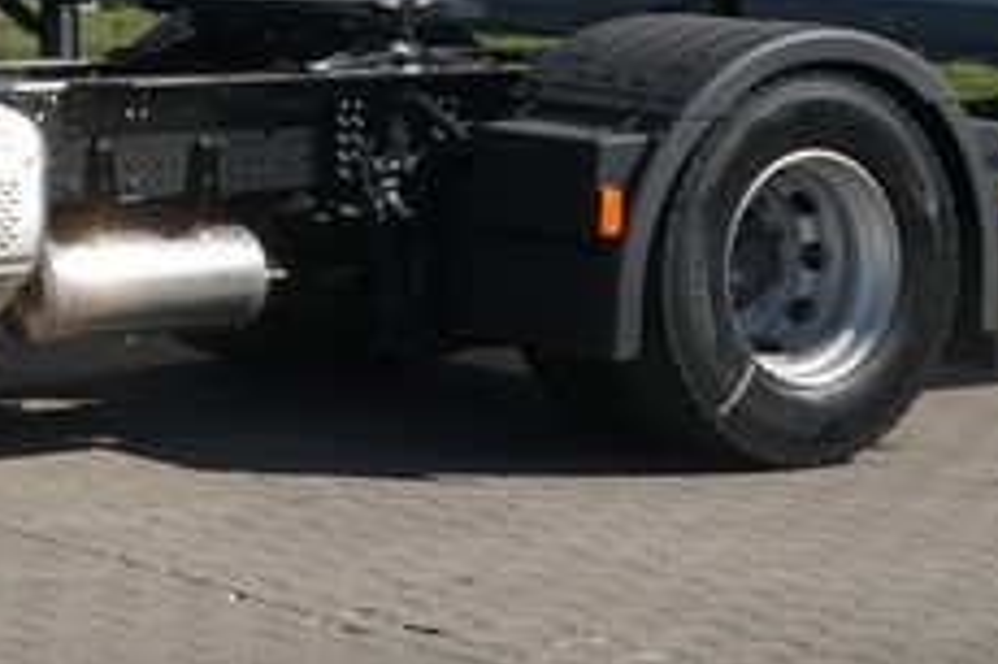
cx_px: -187
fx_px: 4044
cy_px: -284
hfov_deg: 13.7
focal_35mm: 146
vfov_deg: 9.2
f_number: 10
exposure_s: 1/160
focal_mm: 28
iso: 100
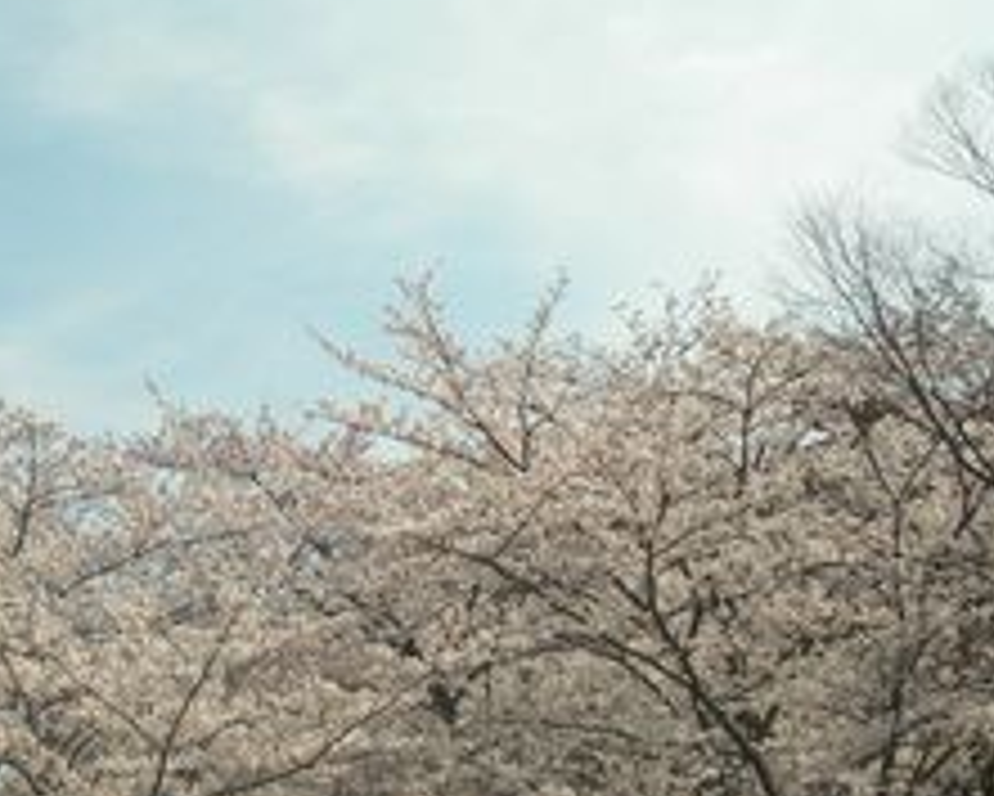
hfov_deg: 28.0
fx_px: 1972
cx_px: 283
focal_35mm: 67
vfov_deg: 22.7
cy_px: 531
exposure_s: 1/547
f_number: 4.8
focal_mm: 7.8
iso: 50
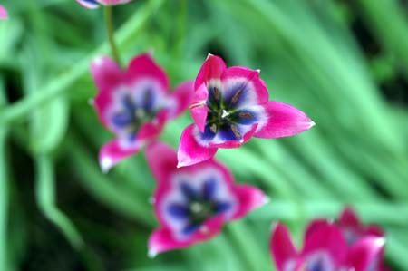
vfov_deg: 5.1
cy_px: 136
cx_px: 204
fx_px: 3057
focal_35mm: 270
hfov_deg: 7.6
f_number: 3.5
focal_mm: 180
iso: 200
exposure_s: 1/125
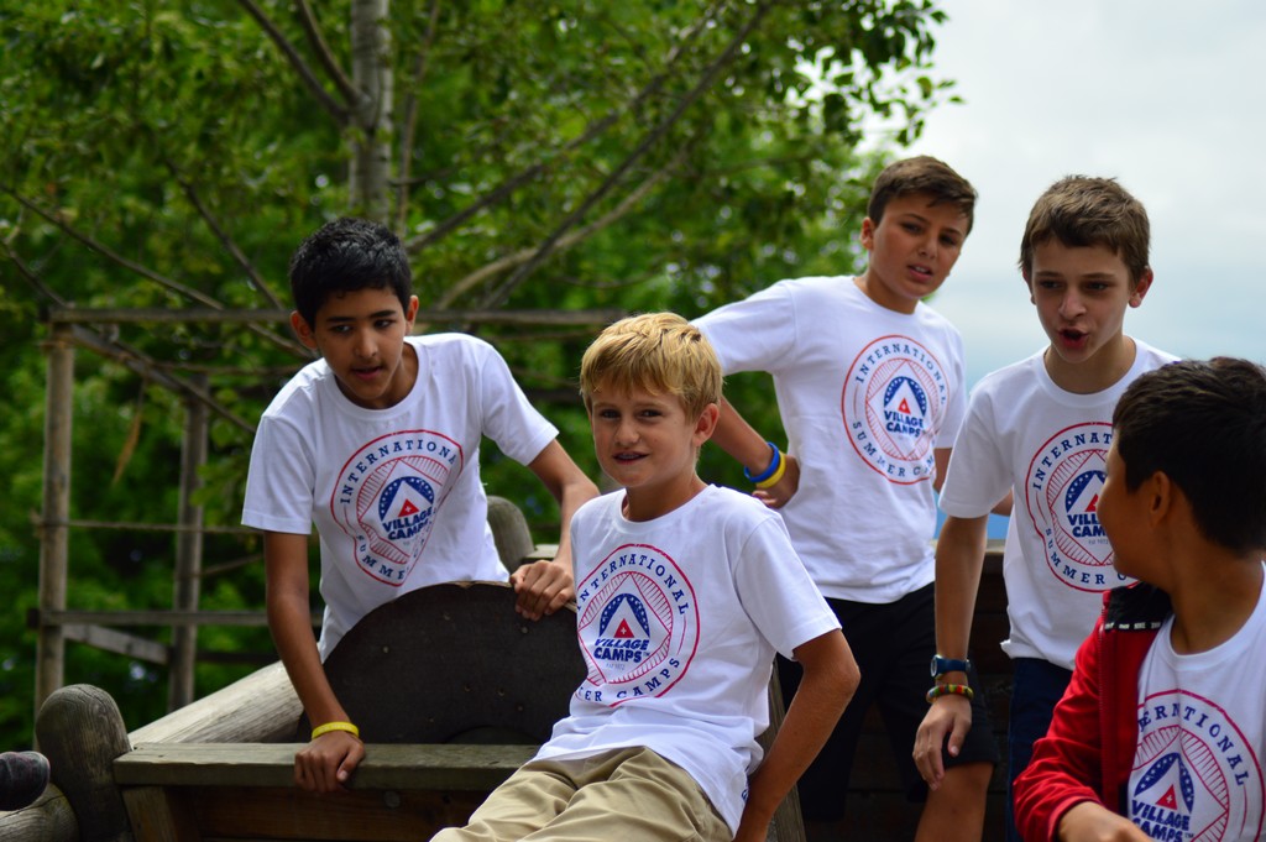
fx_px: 3689
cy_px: 421
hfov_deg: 19.5
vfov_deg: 13.0
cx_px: 633
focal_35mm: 105
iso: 200
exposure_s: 1/1250
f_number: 4
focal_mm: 70
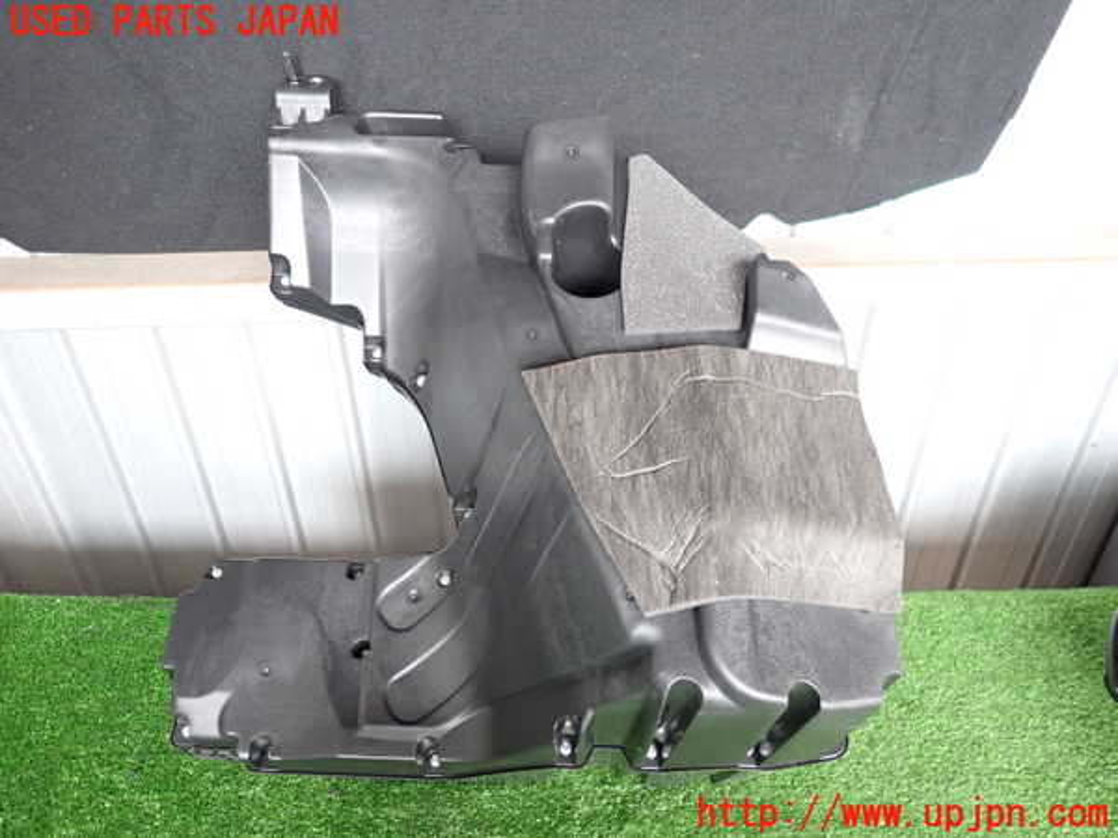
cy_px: 419
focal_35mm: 25
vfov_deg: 54.9
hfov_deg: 69.4
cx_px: 559
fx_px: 807
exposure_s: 1/30
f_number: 2
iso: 320
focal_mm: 4.5
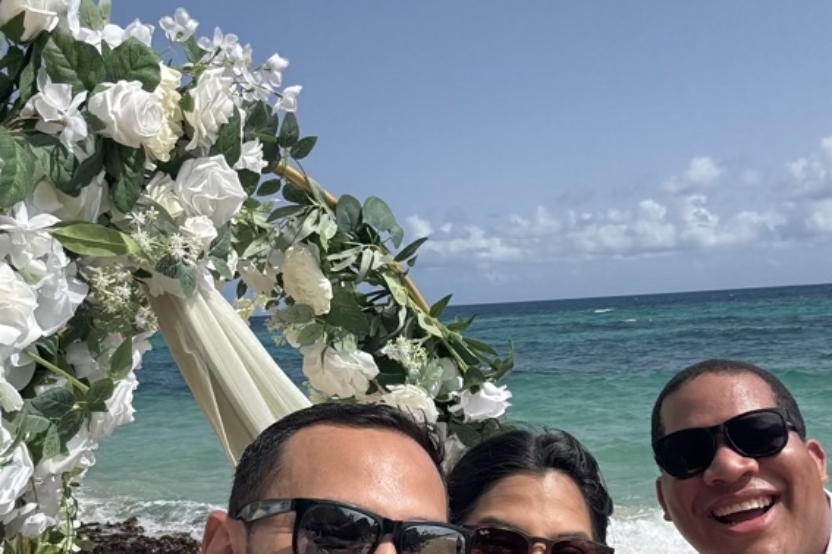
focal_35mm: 44
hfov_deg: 44.5
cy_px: 390
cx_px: 437
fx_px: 1017
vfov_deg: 30.2
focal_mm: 2.69
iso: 25
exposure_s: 1/1383
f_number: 1.9
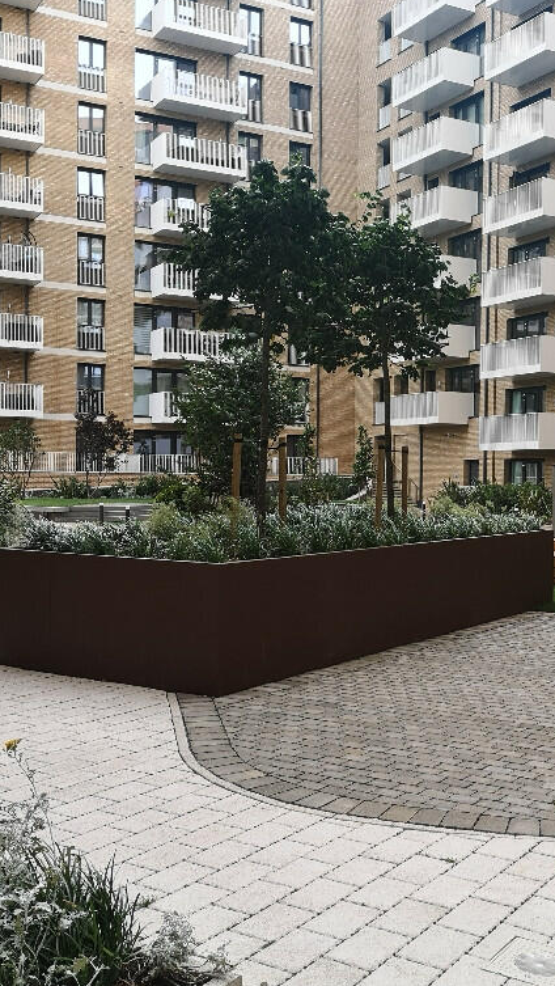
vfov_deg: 50.5
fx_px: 1046
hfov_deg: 29.5
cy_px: 496
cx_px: 365
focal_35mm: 40
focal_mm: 5.58
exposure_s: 1/100
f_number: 1.8
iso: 50
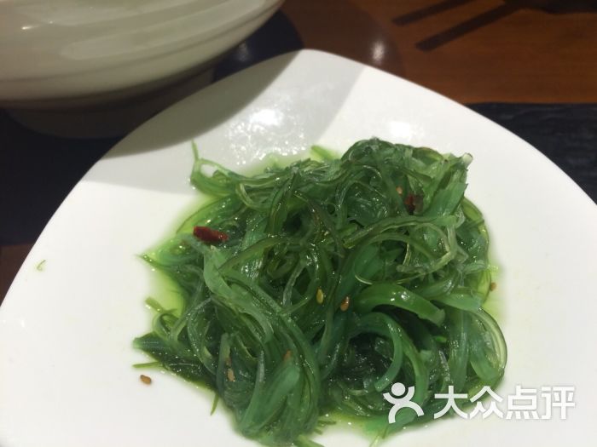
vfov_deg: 48.2
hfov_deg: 61.7
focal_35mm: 29
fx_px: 500
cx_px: 298
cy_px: 224
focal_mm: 4.15
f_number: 2.2
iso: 50
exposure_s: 1/33
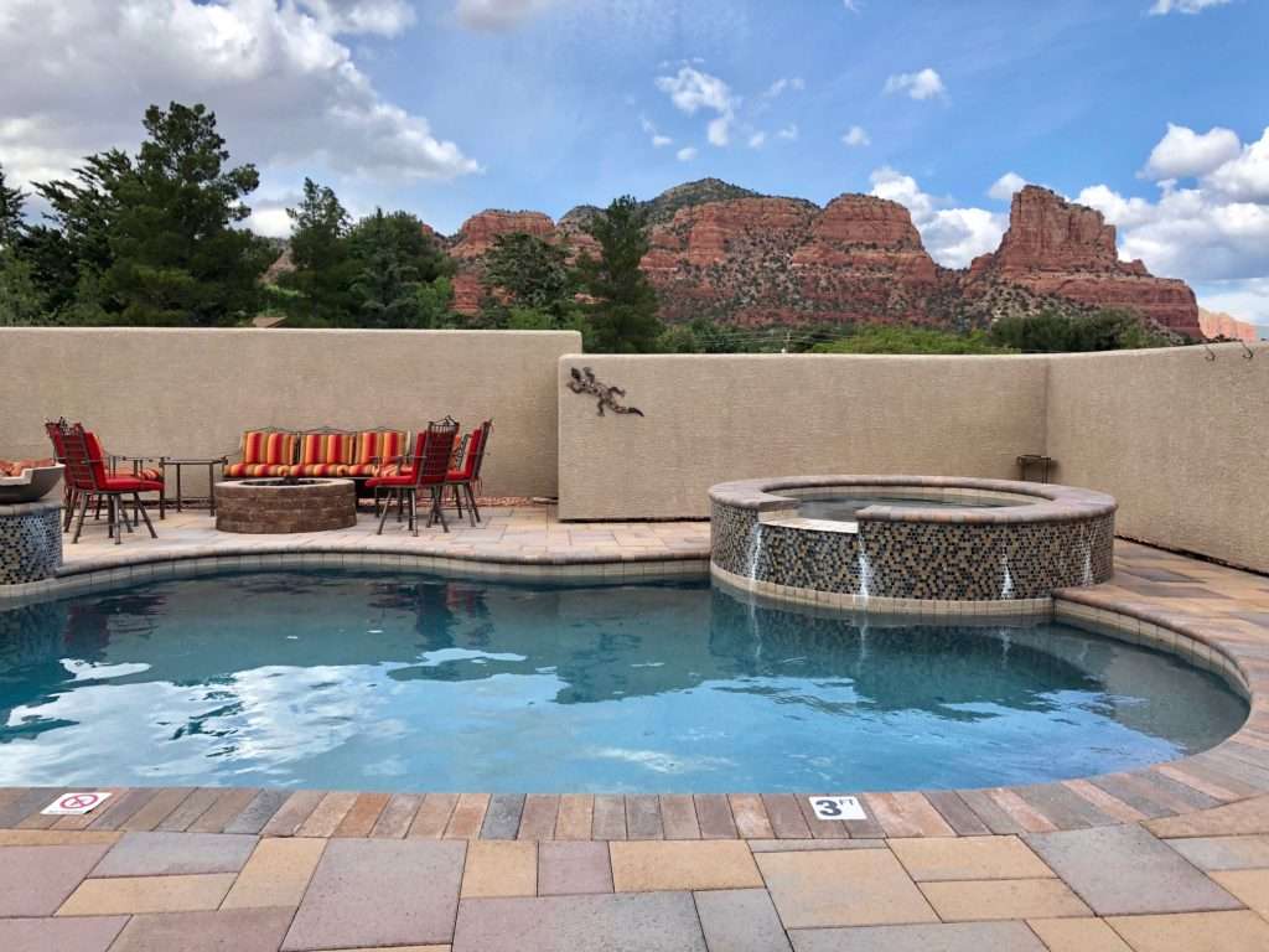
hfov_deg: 63.4
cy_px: 476
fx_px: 1026
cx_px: 634
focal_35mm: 28
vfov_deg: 49.7
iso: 20
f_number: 1.8
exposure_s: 1/842
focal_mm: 4
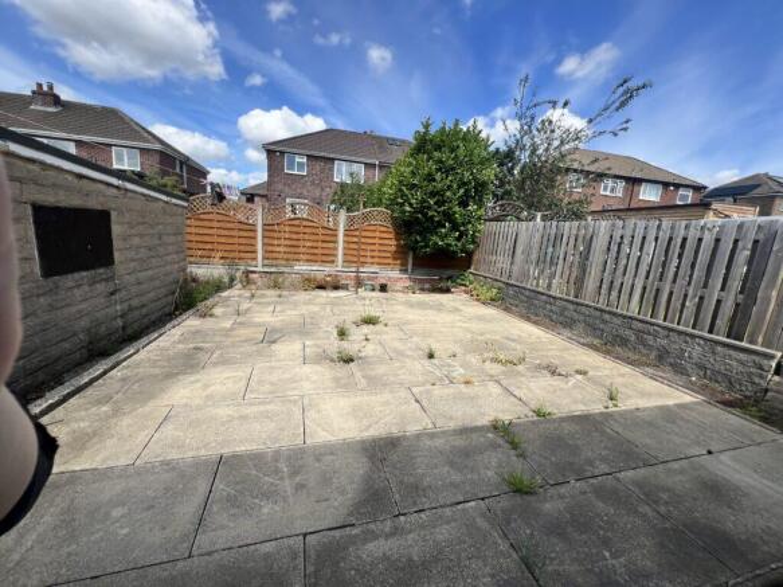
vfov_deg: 89.9
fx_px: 294
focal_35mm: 13
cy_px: 294
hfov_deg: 106.2
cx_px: 392
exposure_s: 1/1054
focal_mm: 1.57
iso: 32
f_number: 1.8
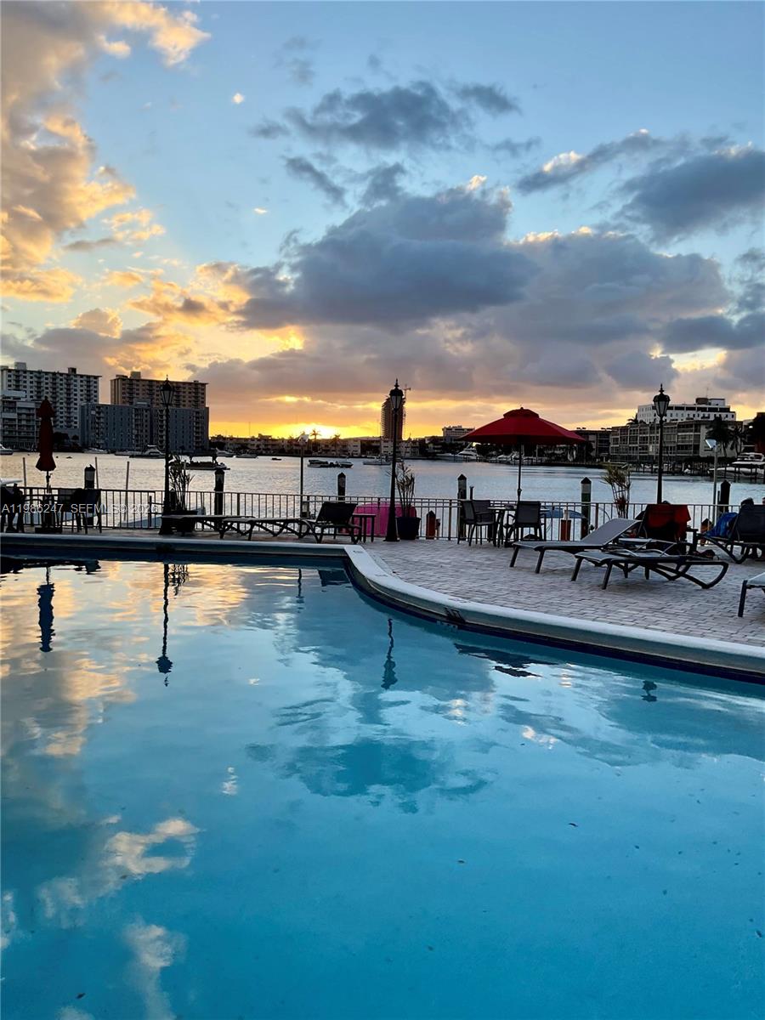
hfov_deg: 48.2
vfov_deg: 61.7
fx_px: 855
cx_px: 382
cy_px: 510
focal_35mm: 29
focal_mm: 3
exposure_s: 1/545
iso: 16
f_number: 1.8
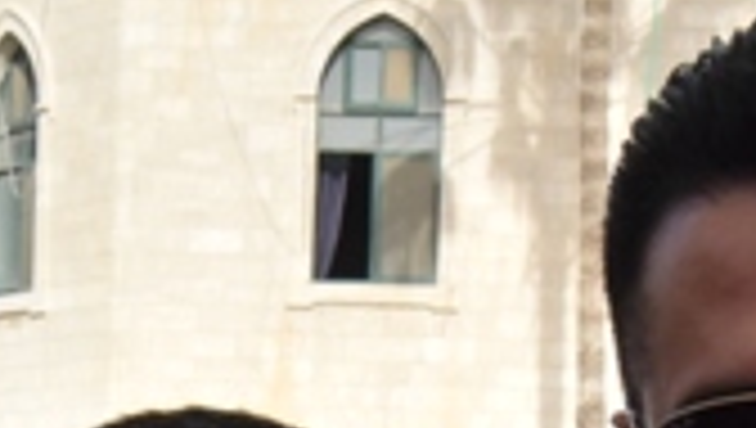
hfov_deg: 7.0
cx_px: 4
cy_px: 1156
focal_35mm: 306
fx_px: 6142
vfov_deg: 3.9
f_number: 16
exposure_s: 1/1000
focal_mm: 48
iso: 2500
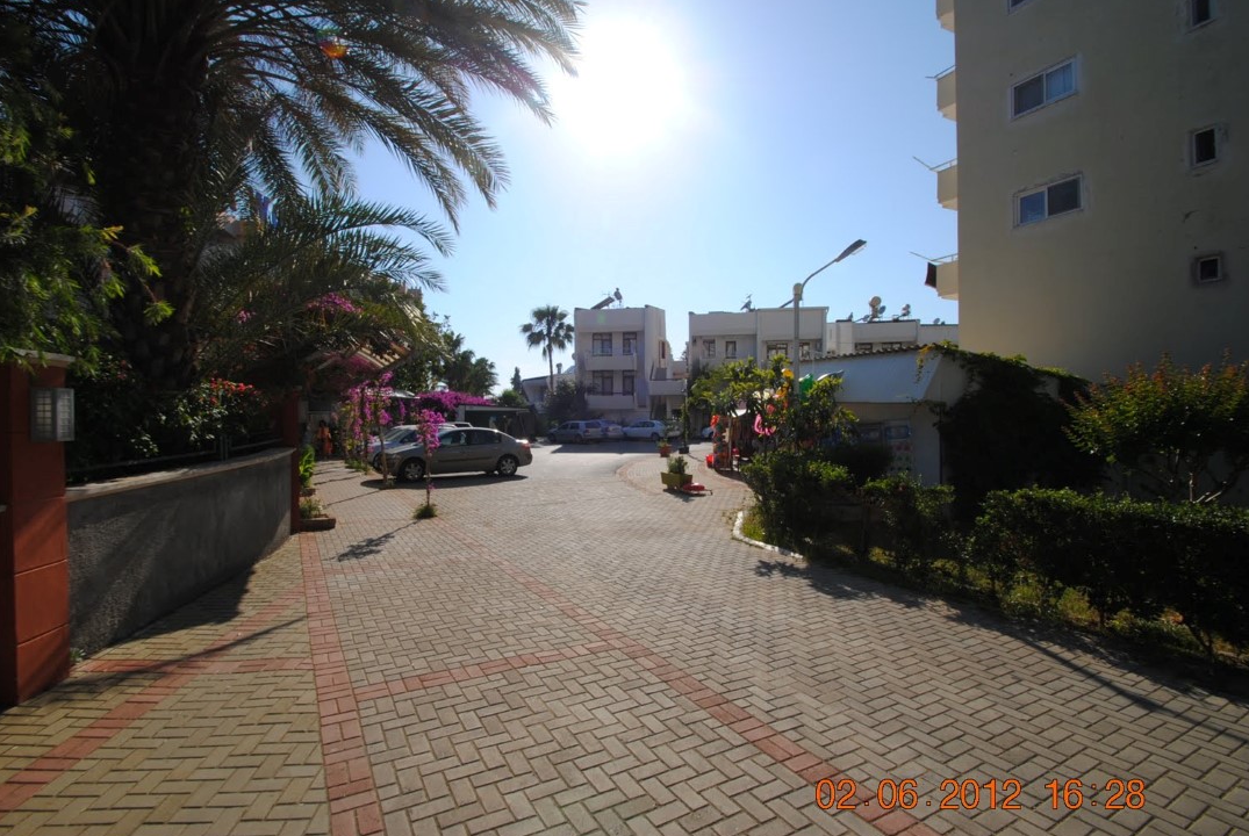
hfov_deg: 96.6
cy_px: 416
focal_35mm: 16
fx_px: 556
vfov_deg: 73.9
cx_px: 606
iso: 100
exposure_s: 1/200
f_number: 11
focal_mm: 10
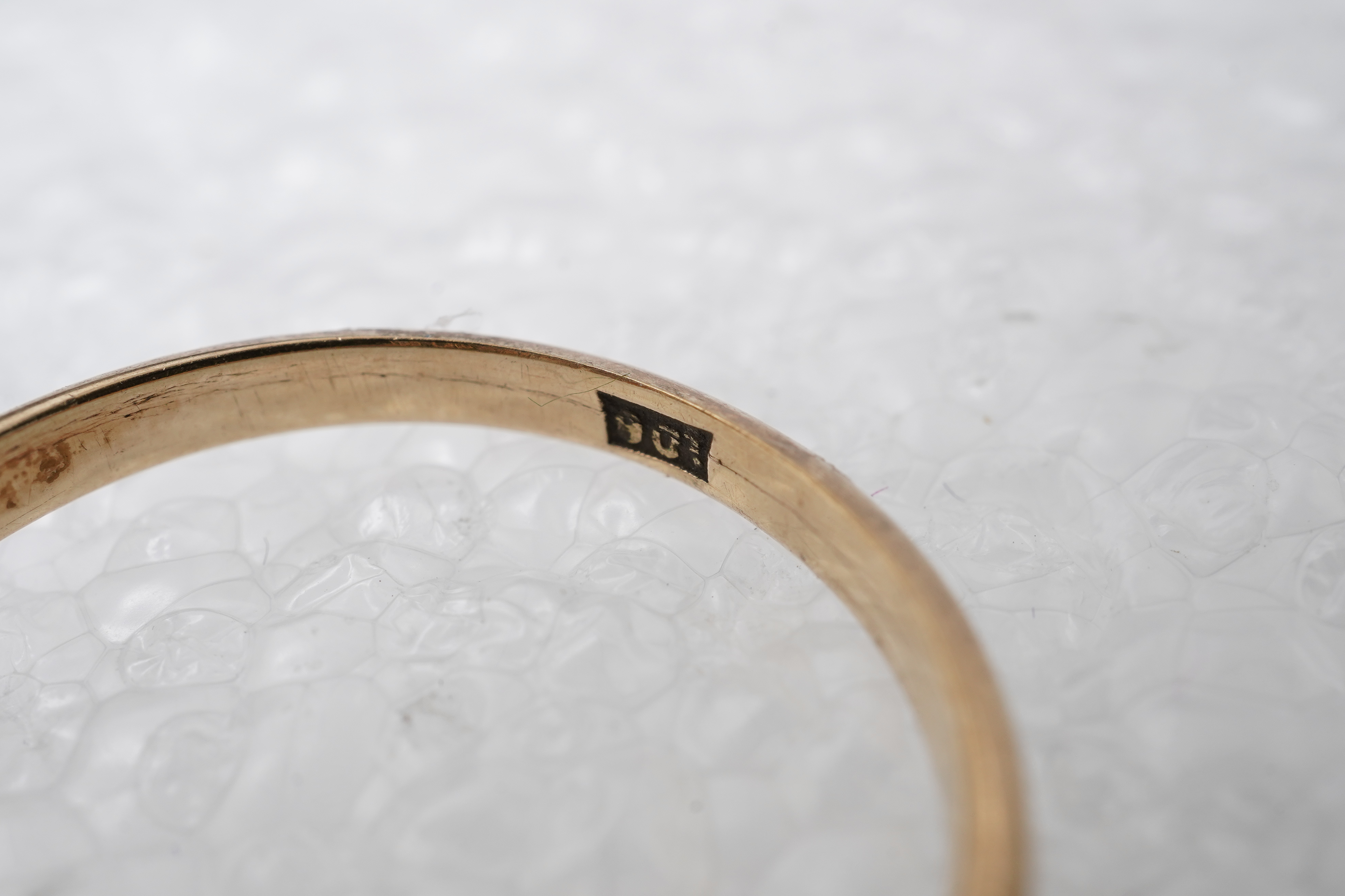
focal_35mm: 45
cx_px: 672
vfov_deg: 29.9
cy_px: 448
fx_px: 1681
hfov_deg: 43.6
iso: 500
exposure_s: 1/125
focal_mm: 30
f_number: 20
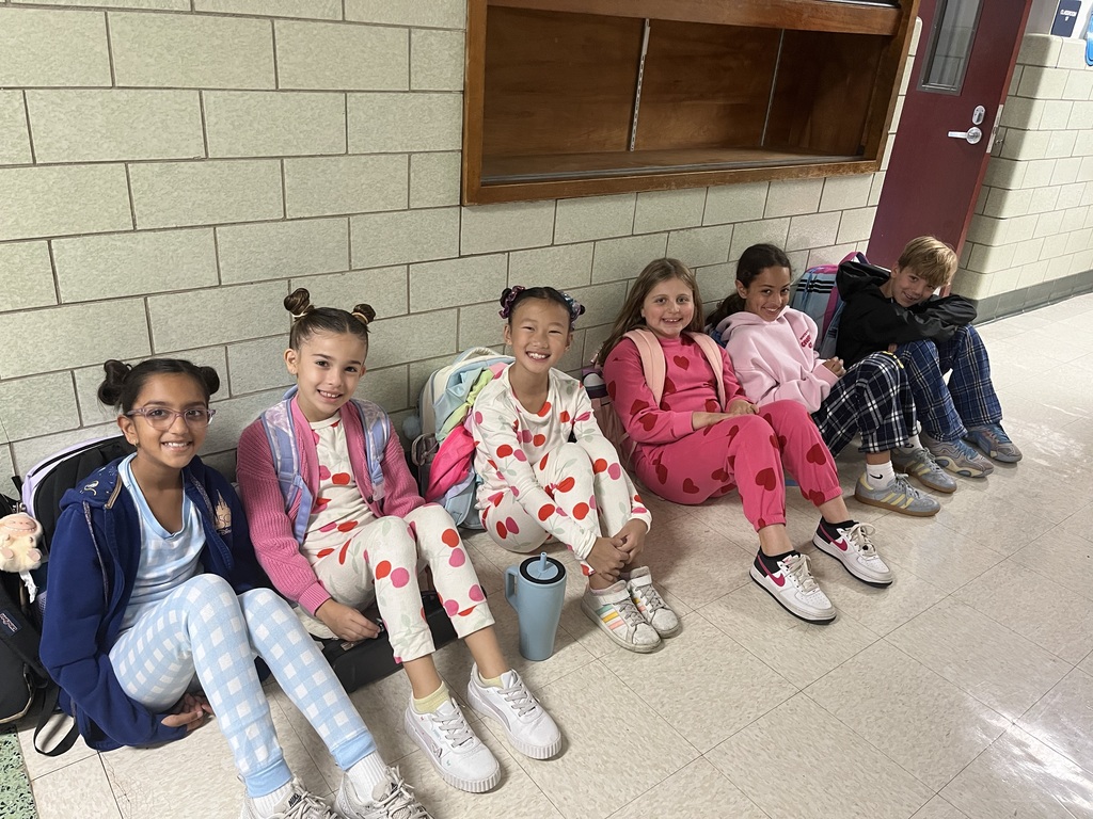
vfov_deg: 53.1
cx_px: 546
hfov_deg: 67.3
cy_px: 410
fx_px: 821
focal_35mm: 26
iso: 400
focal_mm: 5.1
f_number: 1.6
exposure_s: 1/60
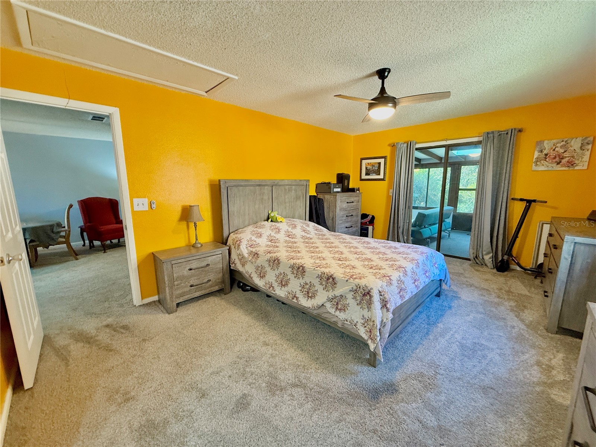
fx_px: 241
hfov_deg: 102.1
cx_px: 298
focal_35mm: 14
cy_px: 224
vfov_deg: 85.7
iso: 250
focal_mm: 2.22
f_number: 2.2
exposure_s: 1/60
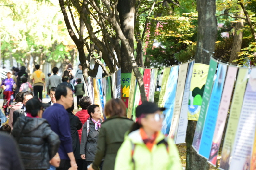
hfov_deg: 10.1
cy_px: 86
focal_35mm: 204
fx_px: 1448
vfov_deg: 6.7
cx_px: 119
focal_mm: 155
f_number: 4.5
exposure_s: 1/500
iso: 2500
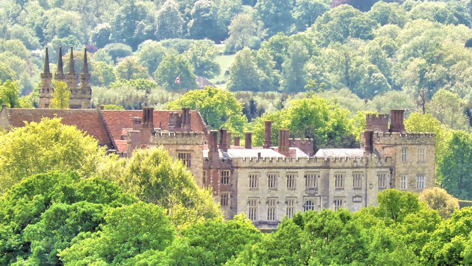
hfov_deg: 3.3
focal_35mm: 662
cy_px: 200
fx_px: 8285
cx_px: 346
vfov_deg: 1.8
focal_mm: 59.1
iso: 110
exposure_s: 1/125
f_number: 5.5
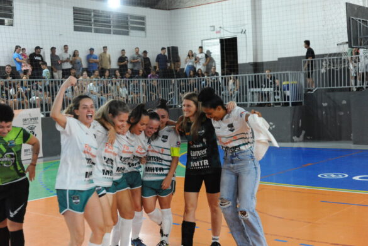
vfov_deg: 27.0
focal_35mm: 50
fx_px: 511
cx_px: 184
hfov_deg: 39.6
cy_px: 123
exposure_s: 1/400
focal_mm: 50
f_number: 3.5
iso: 5000
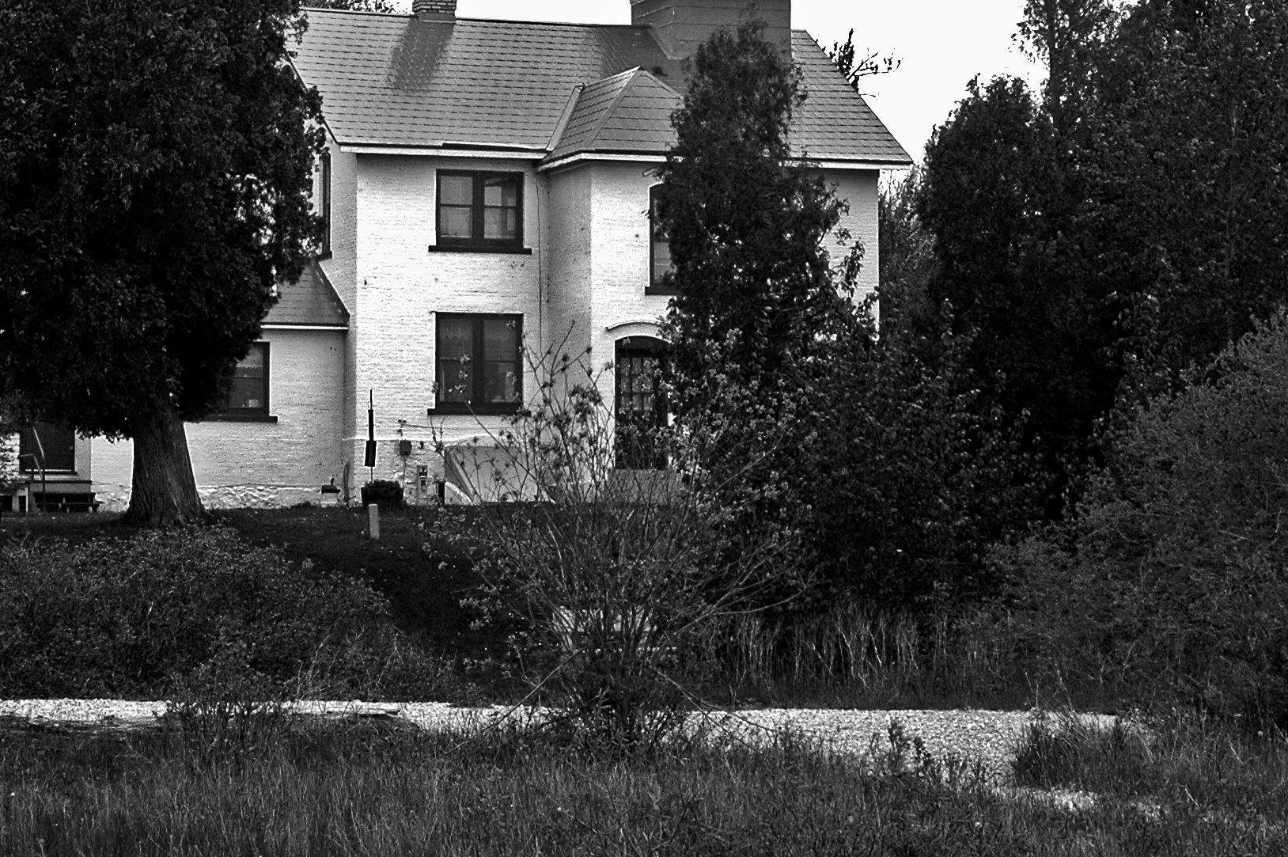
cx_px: 460
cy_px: 243
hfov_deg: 15.4
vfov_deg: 10.3
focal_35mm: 133
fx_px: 4755
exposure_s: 1/320
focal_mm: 48
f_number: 14
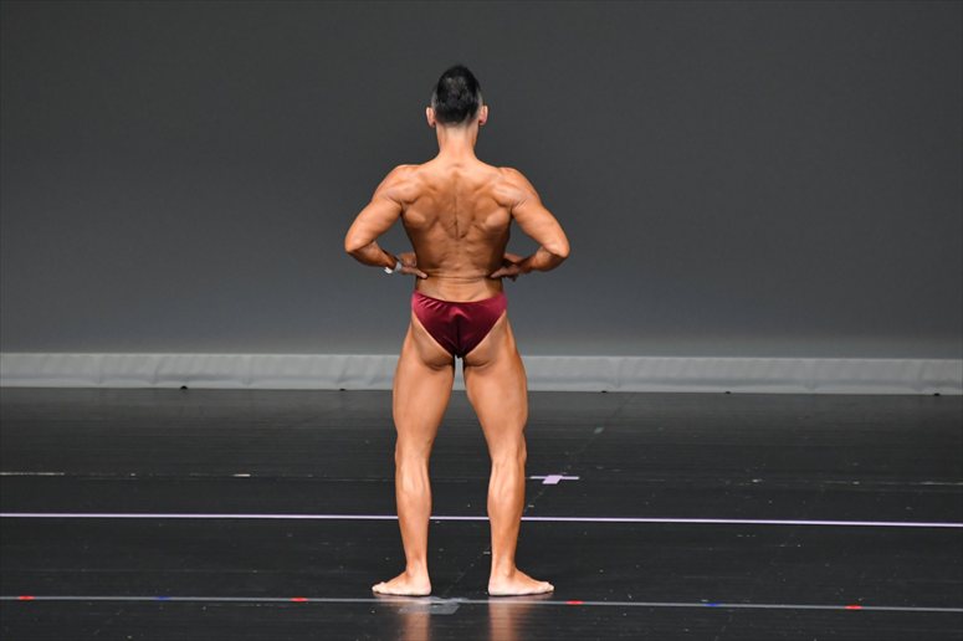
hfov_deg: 6.0
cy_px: 320
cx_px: 482
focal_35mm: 345
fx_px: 9224
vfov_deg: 4.0
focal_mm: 230
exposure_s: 1/400
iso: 4000
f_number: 5.6
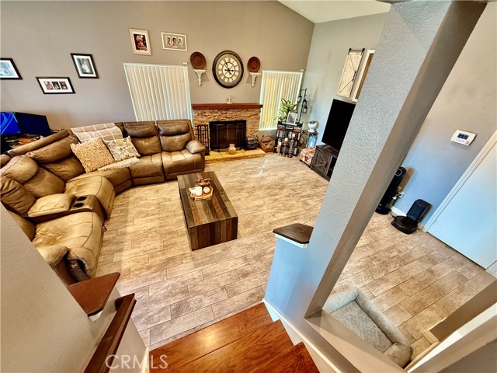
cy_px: 186
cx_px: 248
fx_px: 201
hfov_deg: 102.1
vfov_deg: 85.7
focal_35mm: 14
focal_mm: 2.22
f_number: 2.2
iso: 400
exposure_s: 1/60
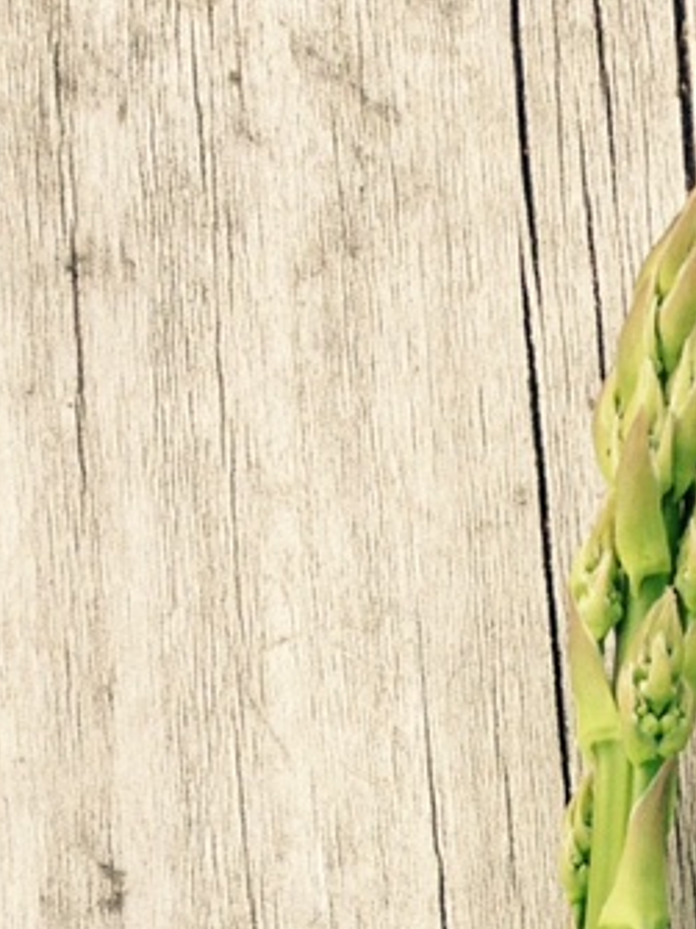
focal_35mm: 126
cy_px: 1620
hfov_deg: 11.1
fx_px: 3380
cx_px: 1167
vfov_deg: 14.1
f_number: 2.4
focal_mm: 4.12
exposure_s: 1/215
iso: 50
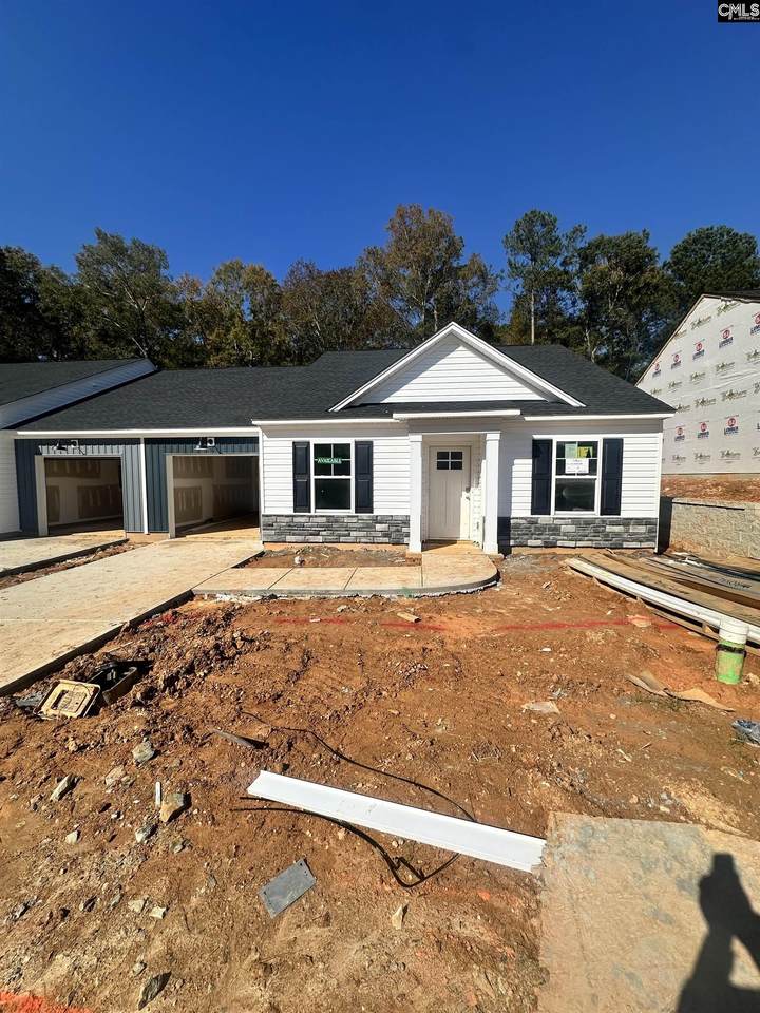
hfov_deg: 85.7
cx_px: 380
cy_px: 506
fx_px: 410
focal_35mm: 14
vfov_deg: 102.1
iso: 50
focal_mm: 2.22
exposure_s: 1/4292
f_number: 2.2
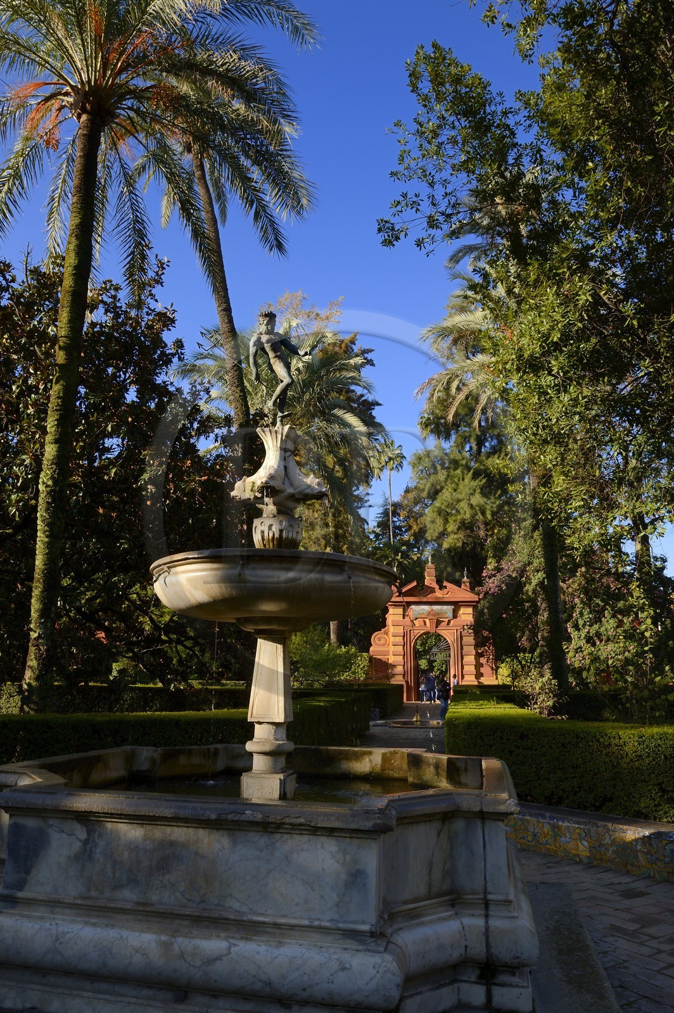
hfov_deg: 53.1
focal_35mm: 24
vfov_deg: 73.8
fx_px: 675
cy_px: 506
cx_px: 337
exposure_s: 1/160
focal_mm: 24
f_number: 14
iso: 400
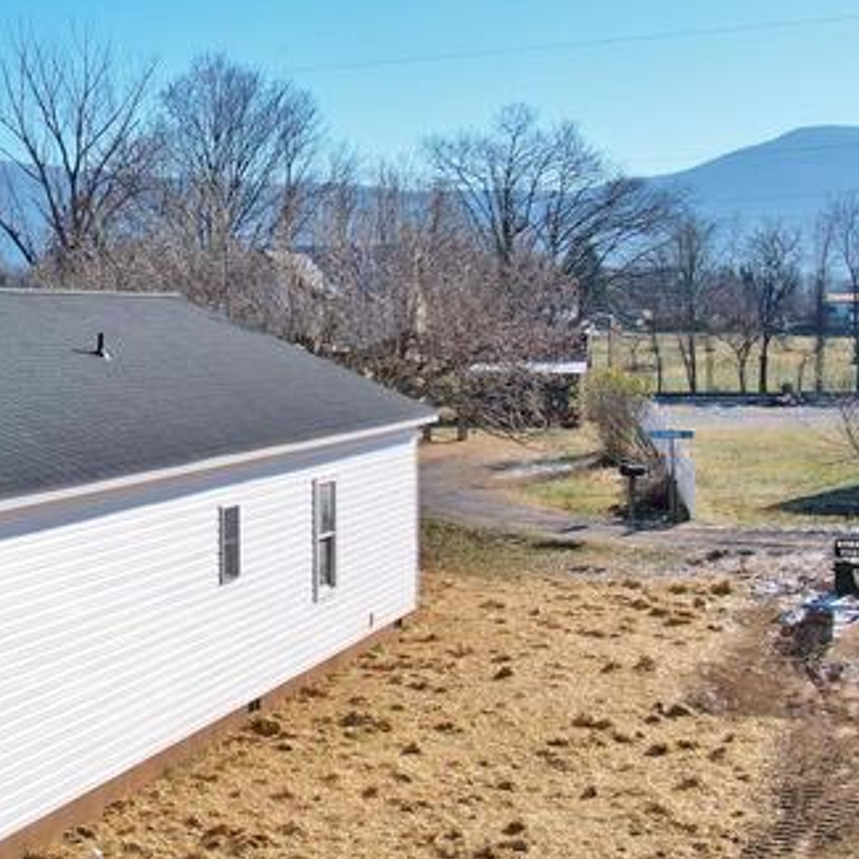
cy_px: 308
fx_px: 1656
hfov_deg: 28.3
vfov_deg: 28.9
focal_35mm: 59
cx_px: 145
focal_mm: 8.38
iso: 100
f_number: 2.8
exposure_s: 1/2500
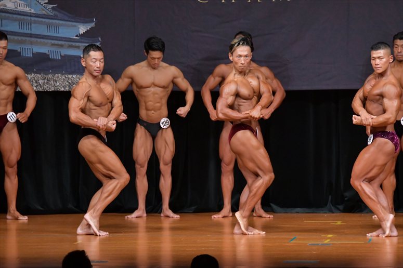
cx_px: 202
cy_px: 134
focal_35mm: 255
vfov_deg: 5.4
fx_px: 2853
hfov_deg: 8.1
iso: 5000
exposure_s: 1/400
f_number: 5.6
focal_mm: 170
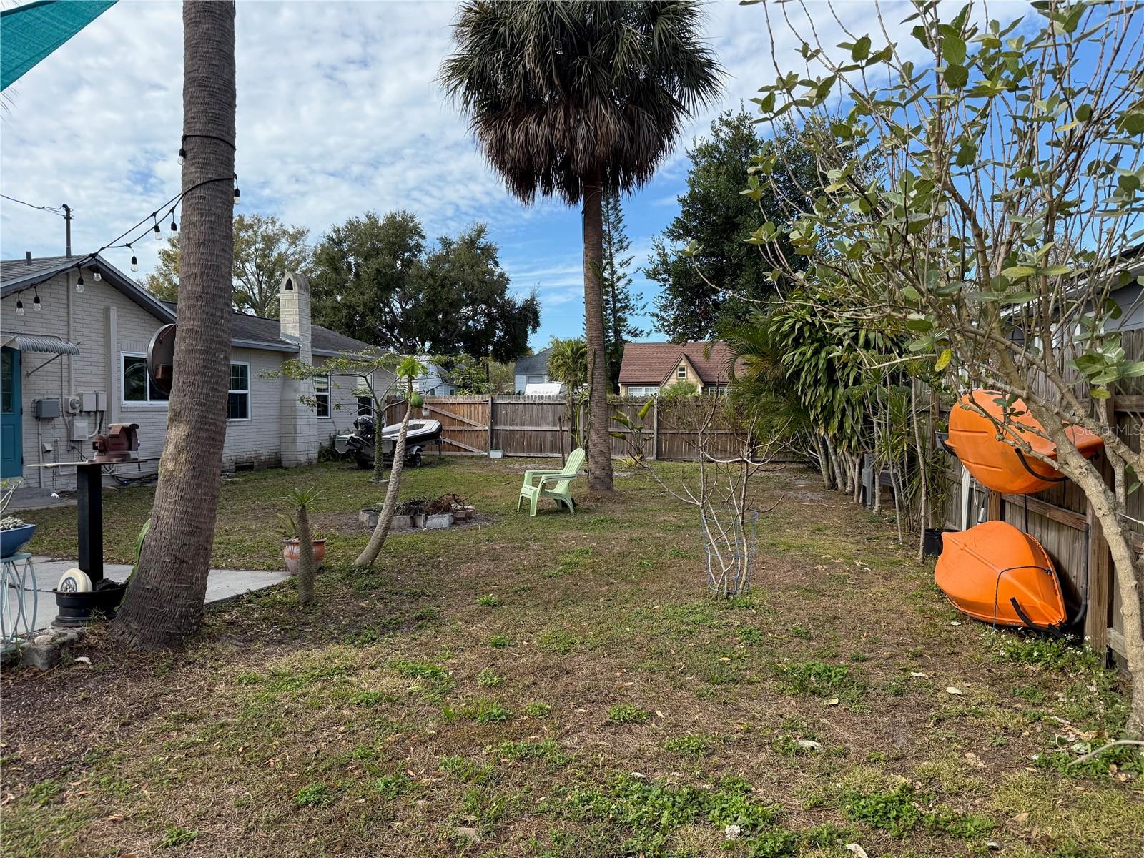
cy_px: 429
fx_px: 793
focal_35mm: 24
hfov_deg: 71.6
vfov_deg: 56.8
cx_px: 572
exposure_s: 1/2370
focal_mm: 6.76
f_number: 1.78
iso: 100
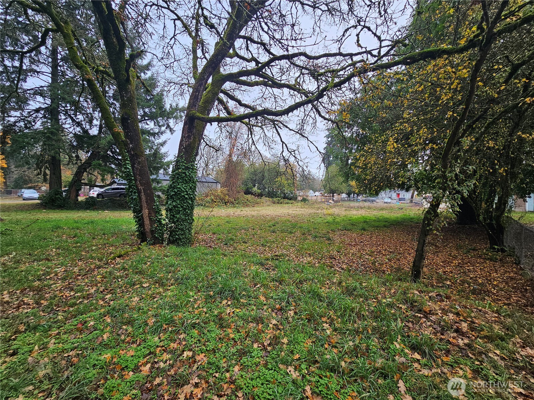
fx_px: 201
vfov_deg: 89.9
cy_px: 200
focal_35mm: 13
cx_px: 267
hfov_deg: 106.2
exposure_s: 1/241
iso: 50
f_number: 2.2
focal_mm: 2.2
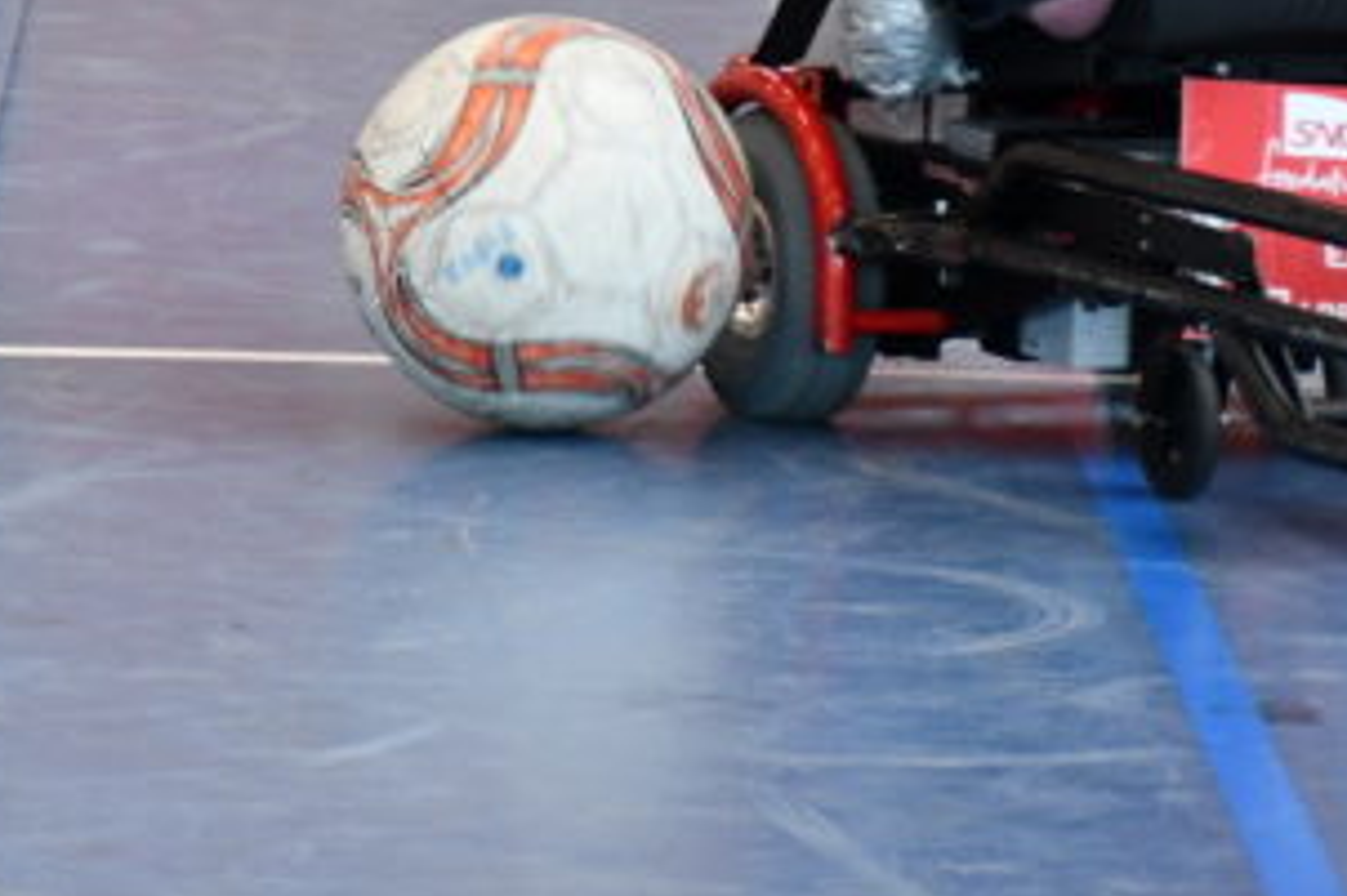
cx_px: 290
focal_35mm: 356
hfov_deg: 5.8
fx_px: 13313
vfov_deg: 3.8
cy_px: -172
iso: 1000
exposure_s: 1/125
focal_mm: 70
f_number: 5
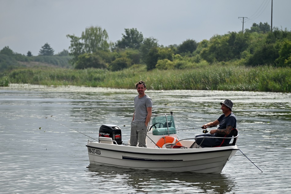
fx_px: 1253
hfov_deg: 13.2
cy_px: 97
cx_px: 146
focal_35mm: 155
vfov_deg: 8.9
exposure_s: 1/2000
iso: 200
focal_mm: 155
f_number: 5.6
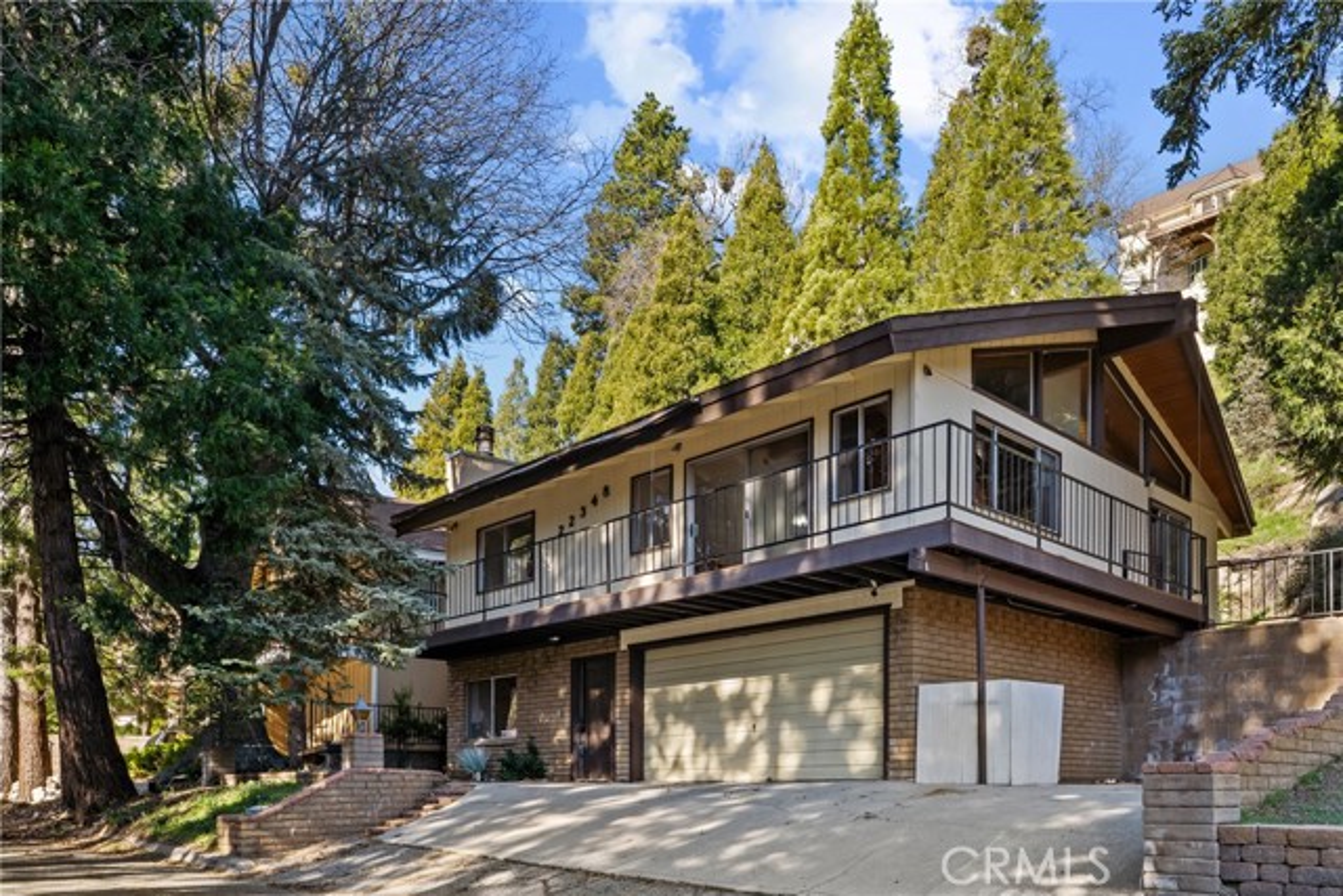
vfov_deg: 51.3
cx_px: 672
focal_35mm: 25
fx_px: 933
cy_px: 448
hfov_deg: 71.5
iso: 100
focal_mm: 25
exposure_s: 1/30
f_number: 9
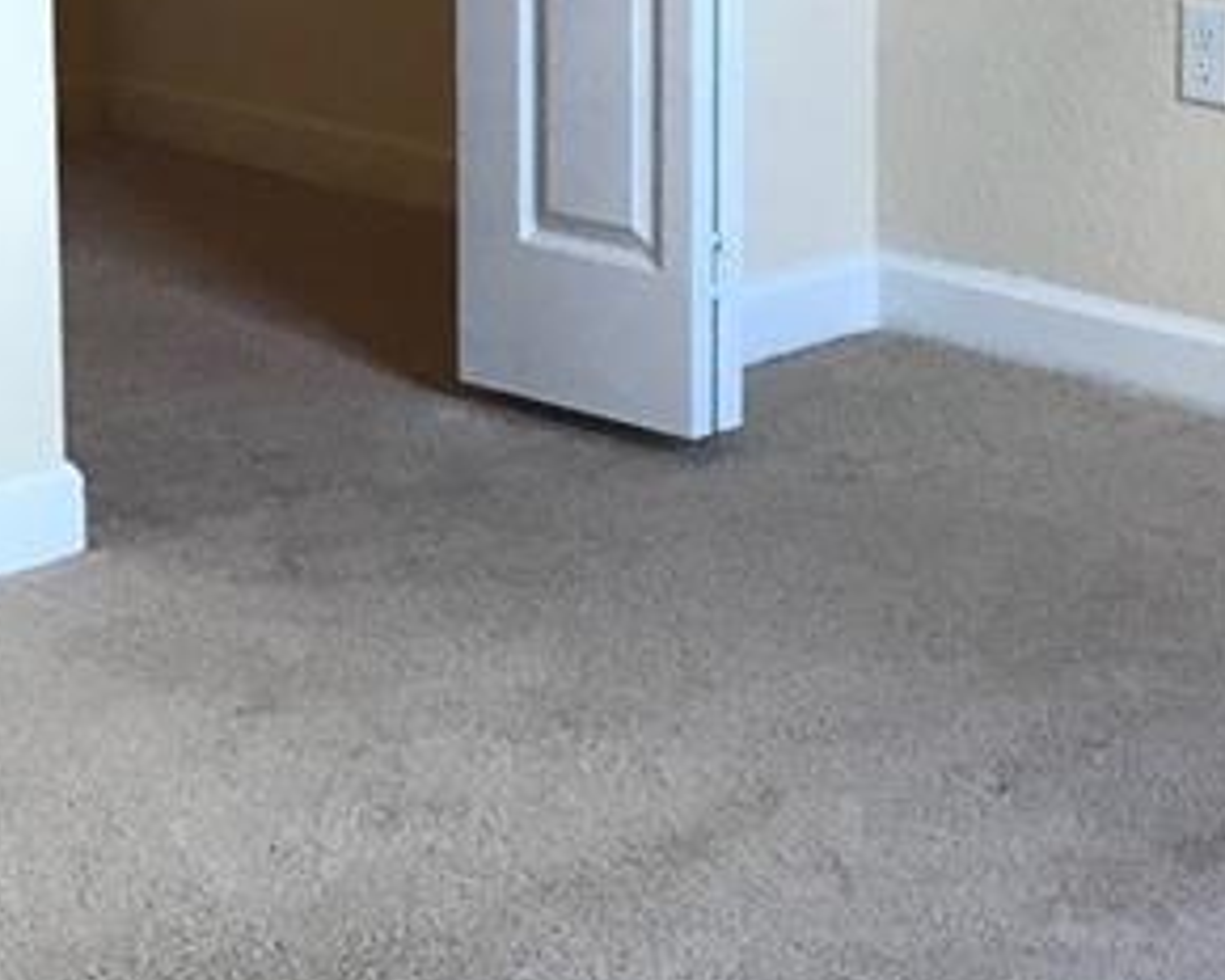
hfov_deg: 16.8
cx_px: 1056
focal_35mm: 113
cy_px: -72
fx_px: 4097
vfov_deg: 13.4
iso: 40
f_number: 1.8
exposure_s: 1/30
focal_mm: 3.99
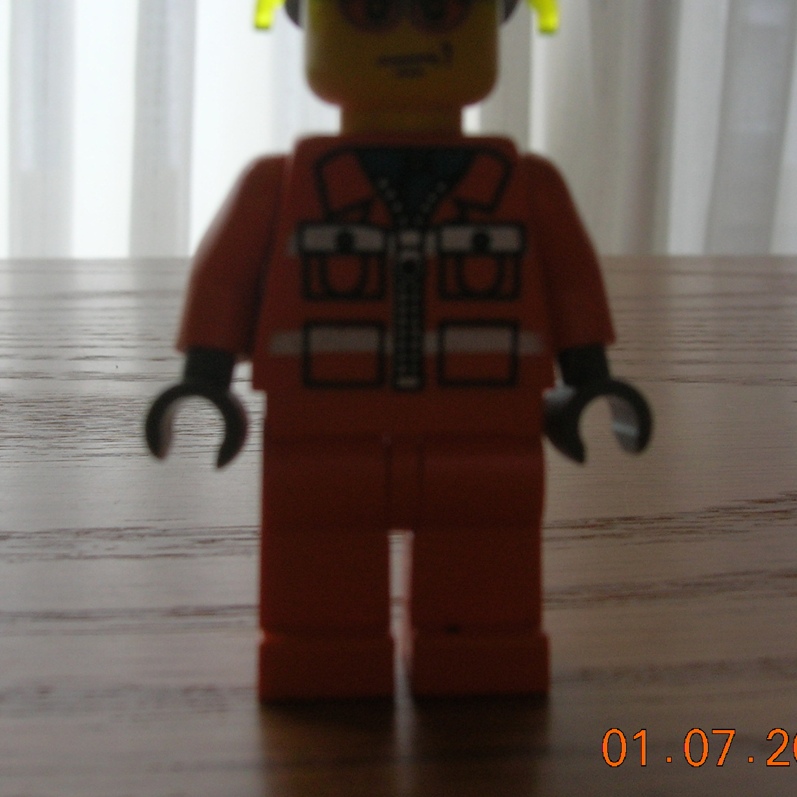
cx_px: 388
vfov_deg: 30.5
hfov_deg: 30.6
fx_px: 1459
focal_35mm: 56
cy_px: 308
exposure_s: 1/42.3
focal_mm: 5.7
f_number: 4.9
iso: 50
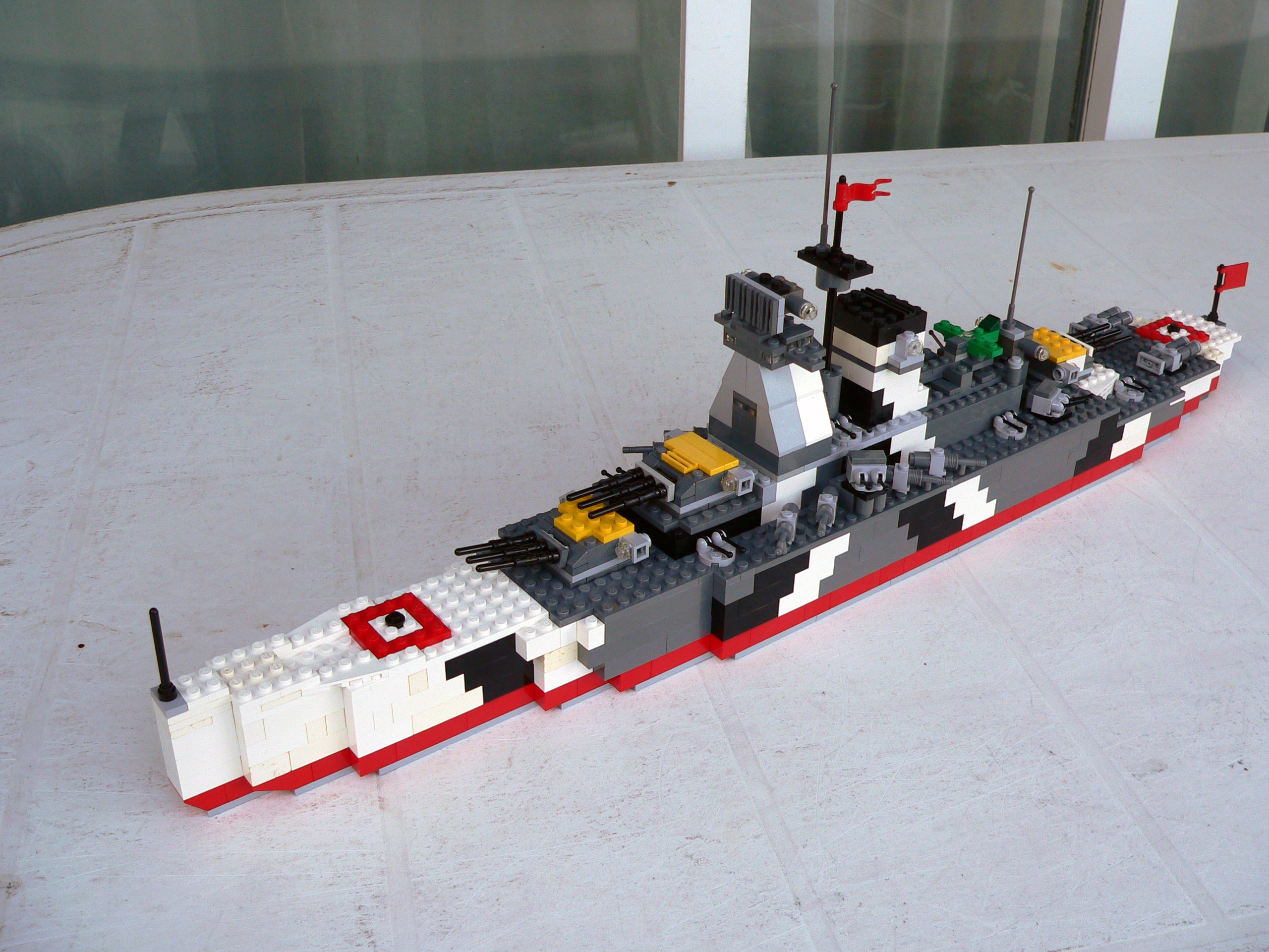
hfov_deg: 49.0
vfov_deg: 37.7
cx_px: 634
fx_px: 1393
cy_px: 476
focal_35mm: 38
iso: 80
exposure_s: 1/80
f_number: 2.8
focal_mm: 6.3
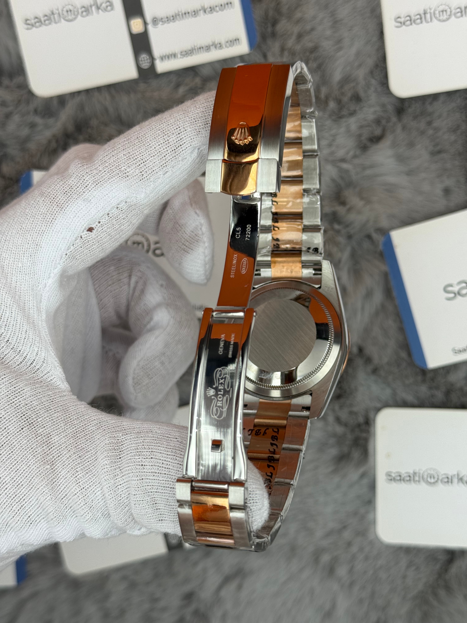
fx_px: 863
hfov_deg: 30.3
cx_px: 234
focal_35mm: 48
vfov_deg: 39.7
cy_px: 312
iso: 64
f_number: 1.78
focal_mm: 6.76
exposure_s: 1/885
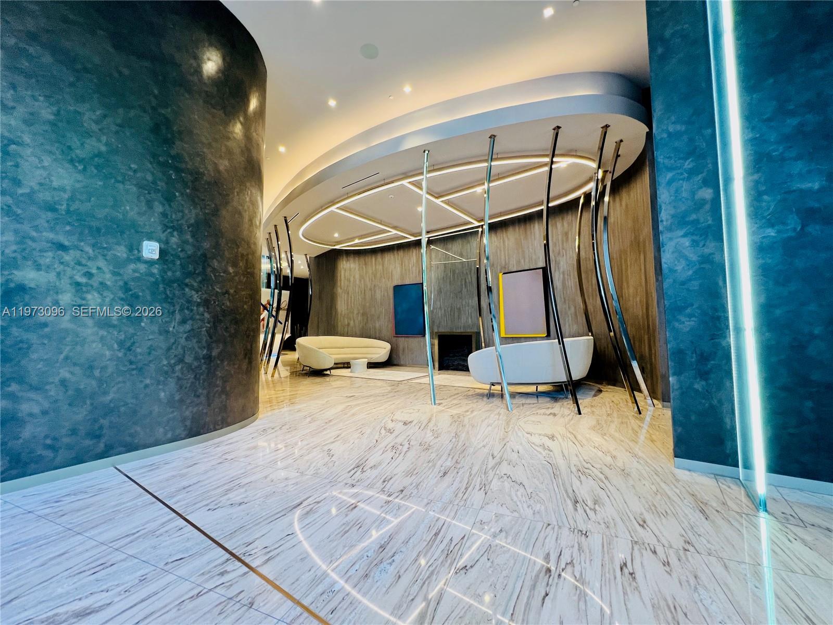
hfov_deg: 106.2
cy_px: 312
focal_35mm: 13
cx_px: 416
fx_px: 313
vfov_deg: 89.9
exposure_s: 1/60
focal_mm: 1.57
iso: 125
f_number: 1.8
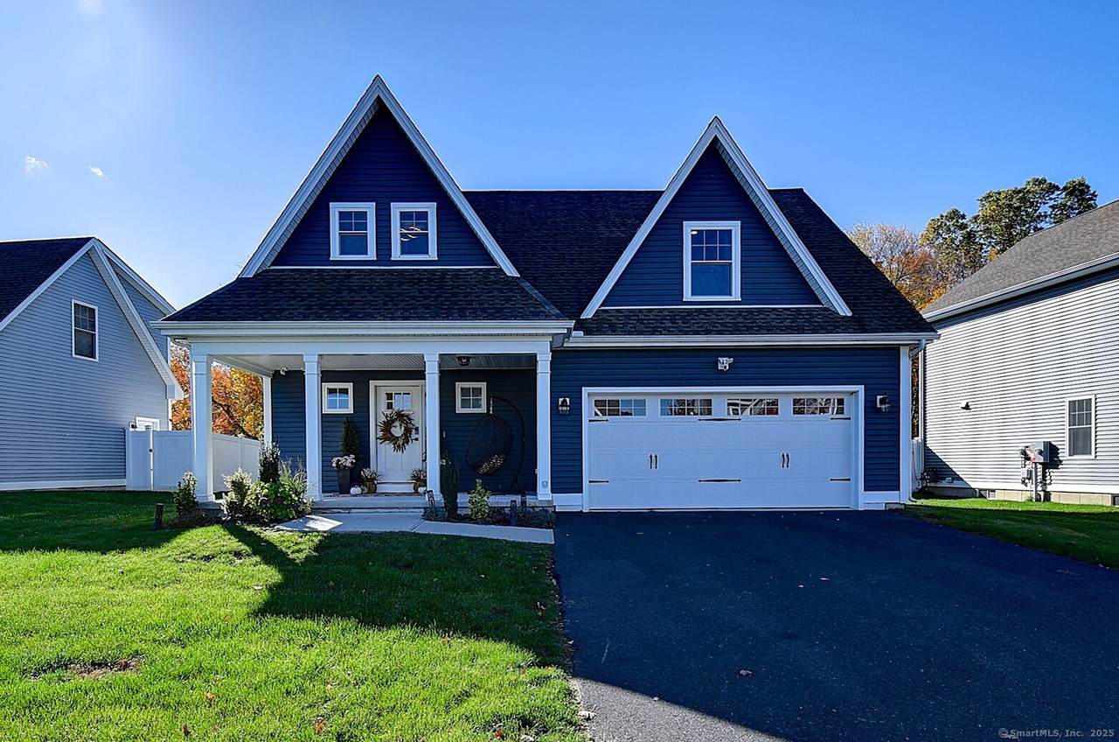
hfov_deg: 100.5
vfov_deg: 77.1
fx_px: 465
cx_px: 560
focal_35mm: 15
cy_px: 371
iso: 200
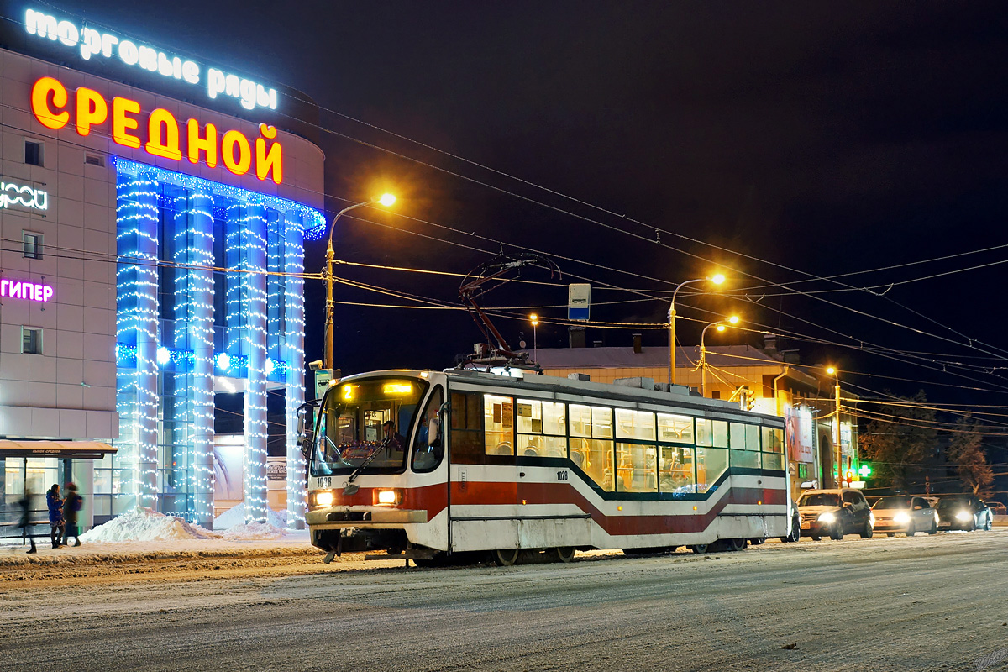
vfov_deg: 25.8
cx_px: 504
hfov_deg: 37.9
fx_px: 1470
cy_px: 336
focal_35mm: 52
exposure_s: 1/3
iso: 400
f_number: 7.1
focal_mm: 35
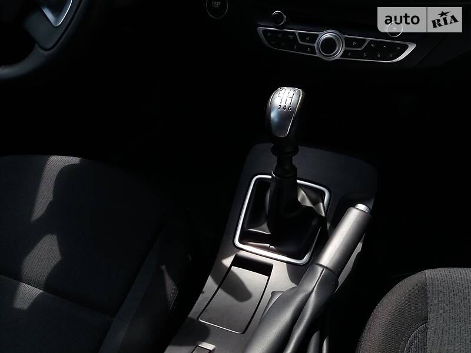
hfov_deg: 63.4
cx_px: 236
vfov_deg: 49.7
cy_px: 176
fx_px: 381
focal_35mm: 28
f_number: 1.9
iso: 64
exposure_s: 1/331
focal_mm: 3.7
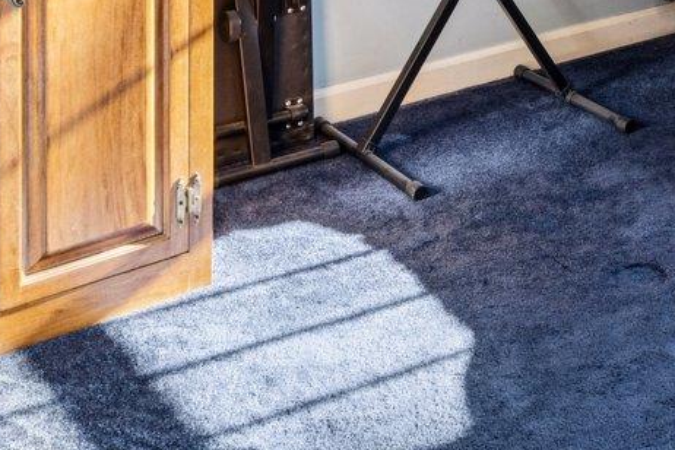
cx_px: 678
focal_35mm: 71
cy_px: -341
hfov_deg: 26.9
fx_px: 1331
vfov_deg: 16.4
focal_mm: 16
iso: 320
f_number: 8
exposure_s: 1/15
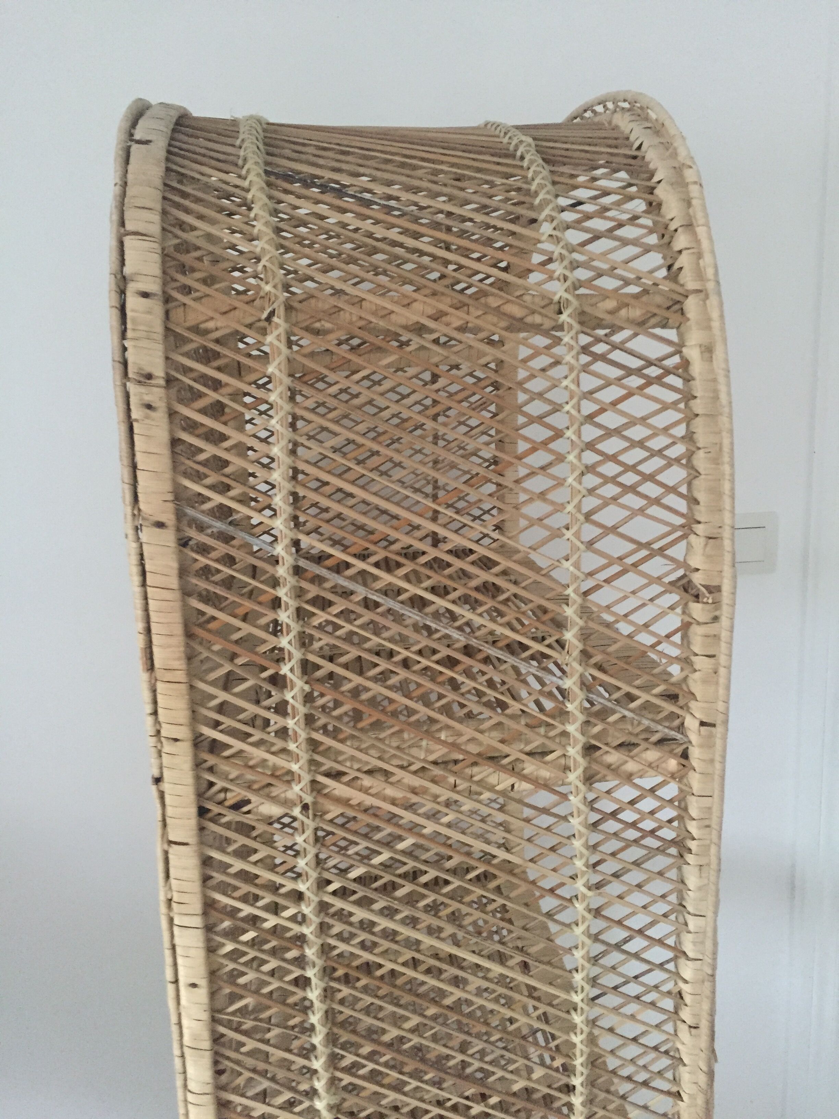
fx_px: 937
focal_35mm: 29
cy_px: 560
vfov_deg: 61.7
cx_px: 420
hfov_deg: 48.2
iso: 500
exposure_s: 1/17
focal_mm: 4.15
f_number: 2.2
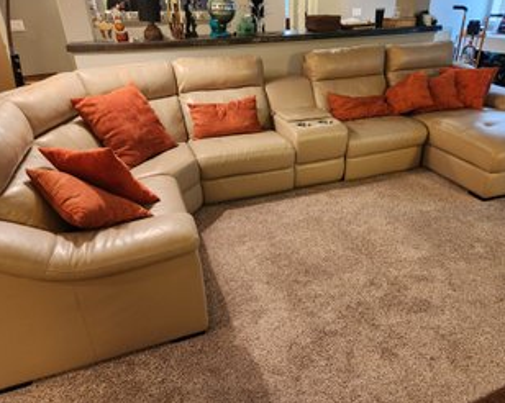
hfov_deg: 68.0
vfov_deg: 56.7
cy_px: 201
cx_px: 275
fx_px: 373
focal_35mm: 25
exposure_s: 1/60
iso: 640
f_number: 1.8
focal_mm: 5.4
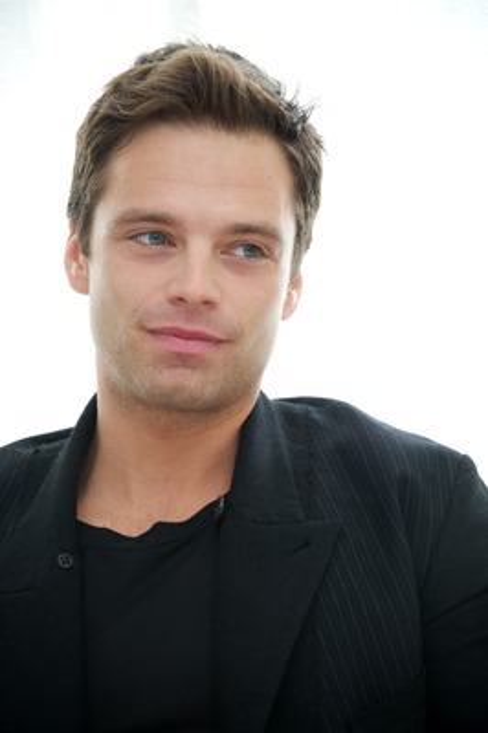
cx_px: 244
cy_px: 366
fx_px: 3870
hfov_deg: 7.2
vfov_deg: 10.8
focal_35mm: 190
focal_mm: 190
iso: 500
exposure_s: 1/60
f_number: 5.6
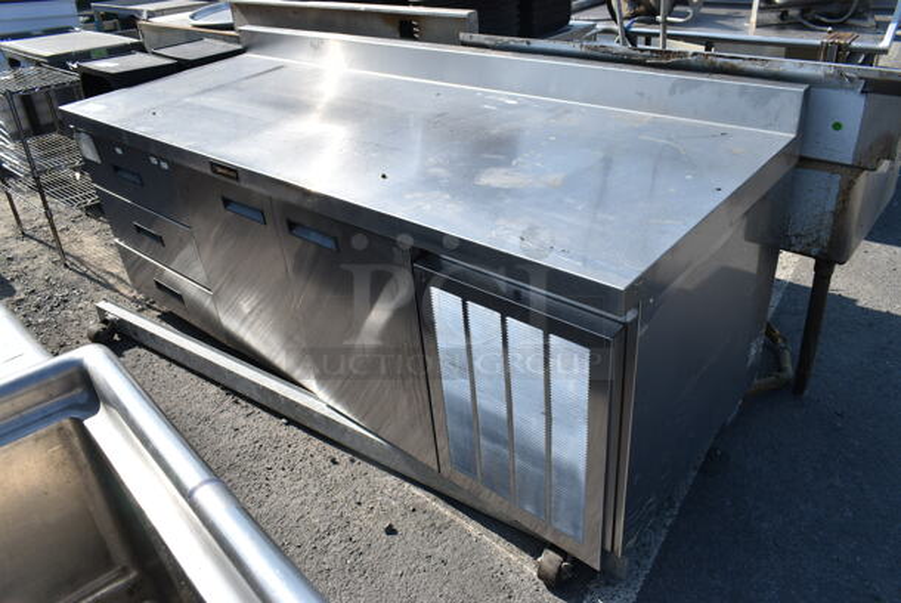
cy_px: 302
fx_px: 676
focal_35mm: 27
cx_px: 450
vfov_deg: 48.0
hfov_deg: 67.3
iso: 100
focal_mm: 18
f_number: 8
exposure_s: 1/250
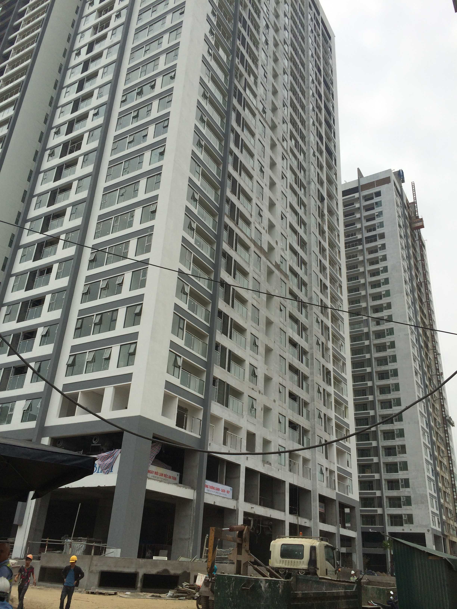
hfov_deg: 46.8
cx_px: 228
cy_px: 304
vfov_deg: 60.0
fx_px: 528
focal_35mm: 30
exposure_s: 1/2933
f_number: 2.2
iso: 32
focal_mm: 4.12
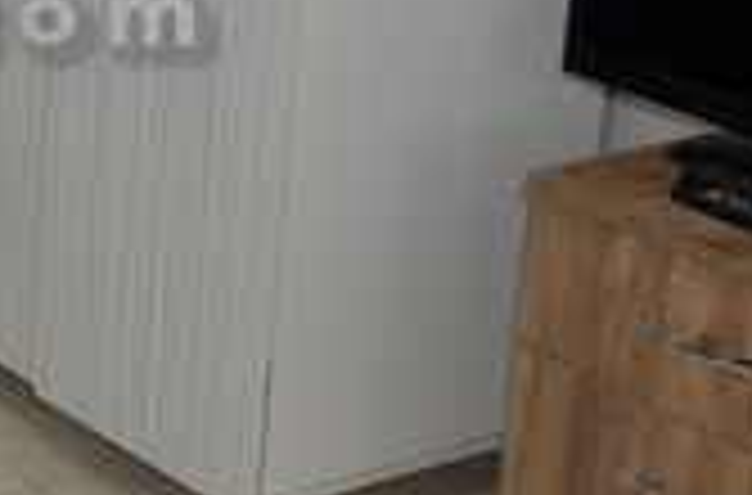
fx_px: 2393
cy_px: -58
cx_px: -360
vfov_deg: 11.6
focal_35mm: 115
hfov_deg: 16.4
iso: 360
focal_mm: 18
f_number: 3.5
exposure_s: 1/125
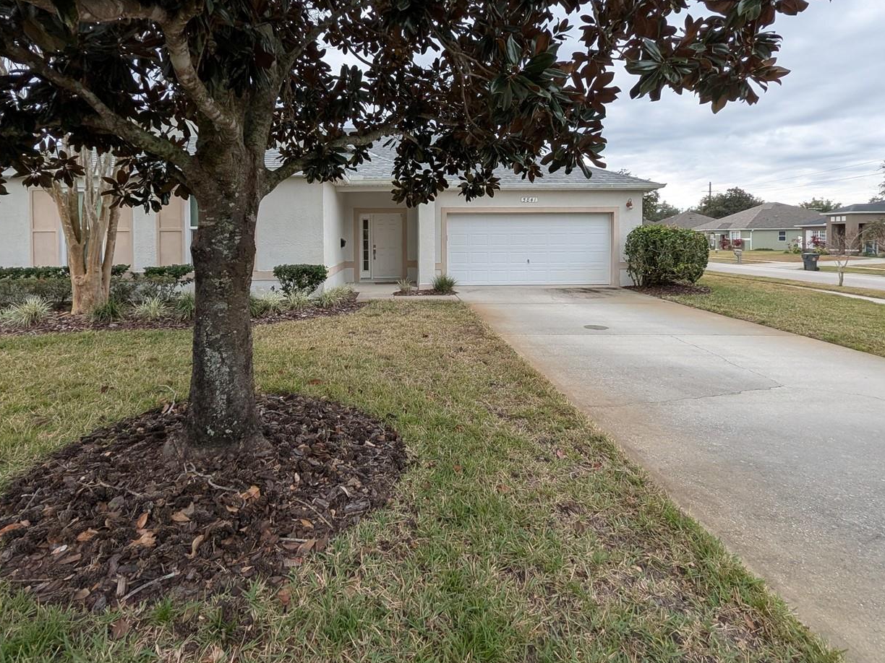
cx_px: 406
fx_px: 435
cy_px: 246
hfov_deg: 90.8
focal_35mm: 17
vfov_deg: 73.4
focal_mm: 1.54
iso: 45
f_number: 2.2
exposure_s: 1/391
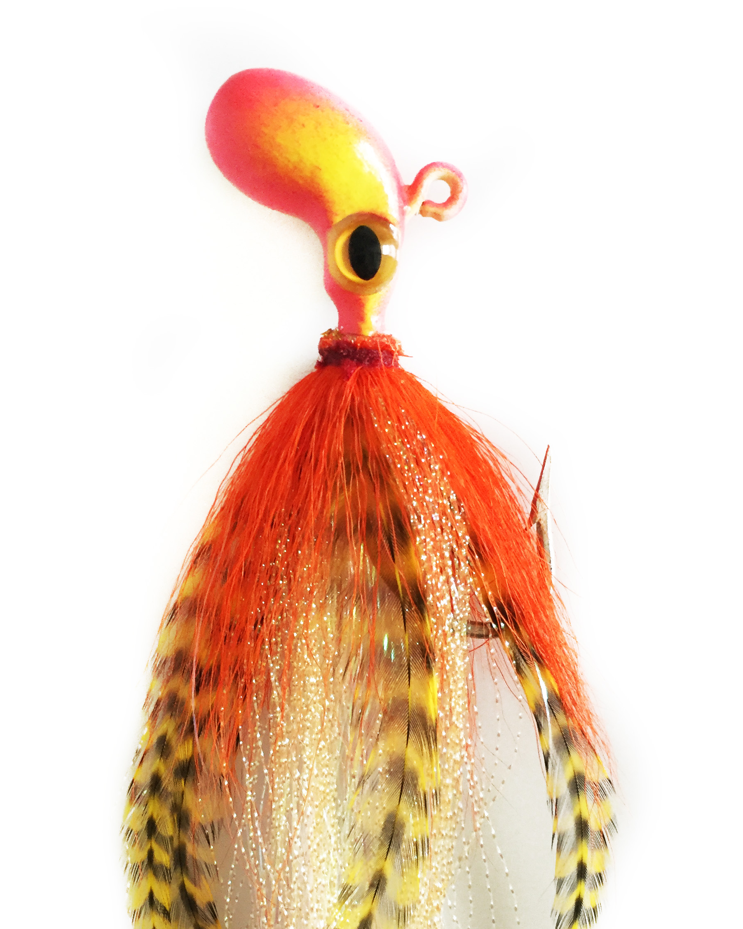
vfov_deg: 44.0
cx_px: 361
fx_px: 1127
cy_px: 632
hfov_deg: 36.5
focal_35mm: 41
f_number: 2.2
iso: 125
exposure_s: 1/30
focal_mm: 4.15
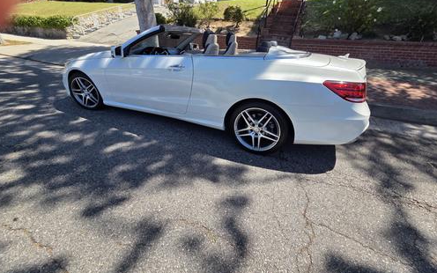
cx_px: 218
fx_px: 167
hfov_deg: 105.3
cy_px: 114
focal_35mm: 14
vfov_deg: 78.0
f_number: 2.2
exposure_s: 1/1484
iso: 50
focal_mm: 2.2
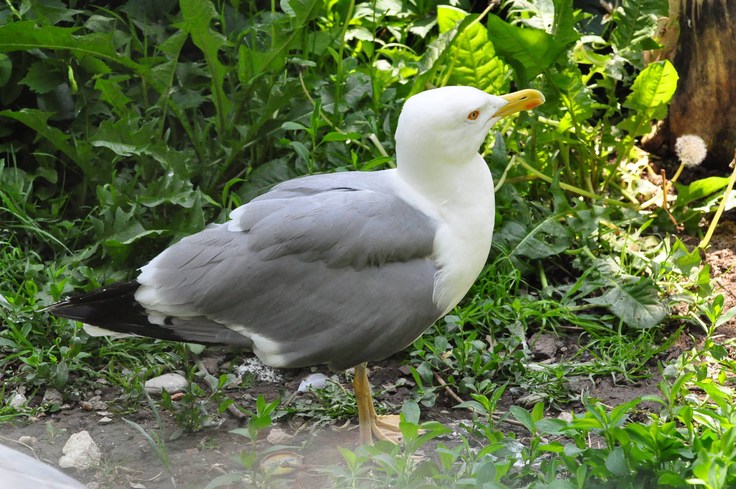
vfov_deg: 9.9
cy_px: 244
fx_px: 2818
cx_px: 368
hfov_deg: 14.9
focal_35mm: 138
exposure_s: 1/1250
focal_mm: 92
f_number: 9
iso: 3200
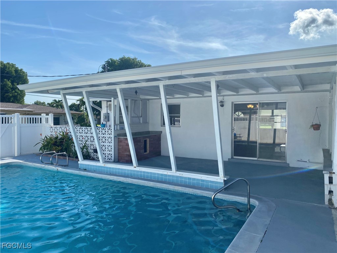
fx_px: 253
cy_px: 126
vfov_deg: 53.1
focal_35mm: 26
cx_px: 168
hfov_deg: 67.3
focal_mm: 4.25
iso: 32
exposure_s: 1/3846
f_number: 1.8
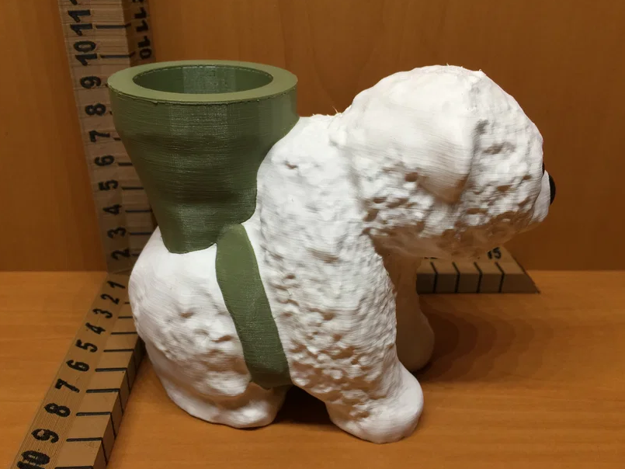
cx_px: 312
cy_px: 238
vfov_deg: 46.8
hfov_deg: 60.0
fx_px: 542
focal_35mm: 30
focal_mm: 4.15
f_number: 2.2
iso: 32
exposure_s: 1/15
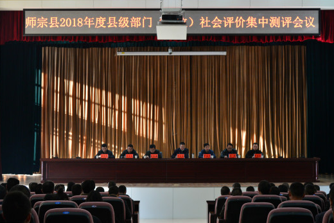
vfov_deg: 22.6
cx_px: 164
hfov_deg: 33.4
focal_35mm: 60
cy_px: 121
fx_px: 557
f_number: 5
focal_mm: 52
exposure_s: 1/125
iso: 1600
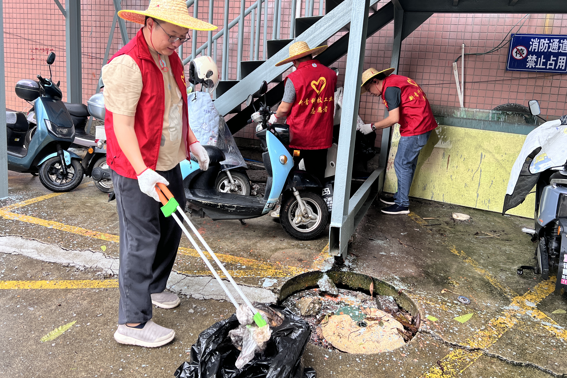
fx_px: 441
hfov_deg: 65.5
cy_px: 161
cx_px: 281
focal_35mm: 28
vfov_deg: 46.3
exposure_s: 1/121
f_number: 1.5
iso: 50
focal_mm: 5.7
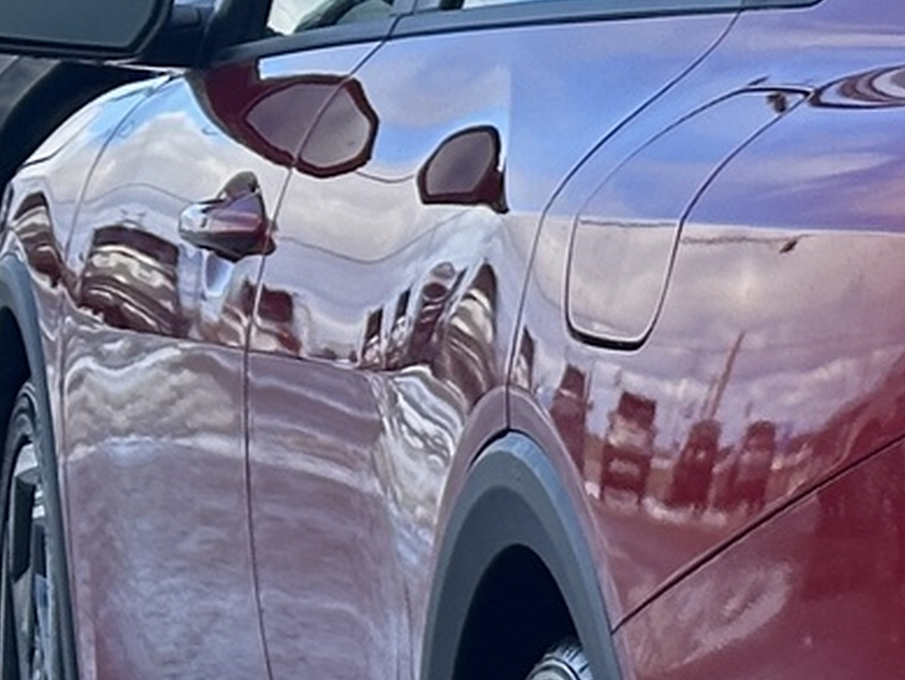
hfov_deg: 7.5
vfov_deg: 5.9
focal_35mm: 252
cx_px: 1794
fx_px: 6592
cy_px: 701
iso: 64
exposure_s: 1/1145
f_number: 1.78
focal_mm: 6.86
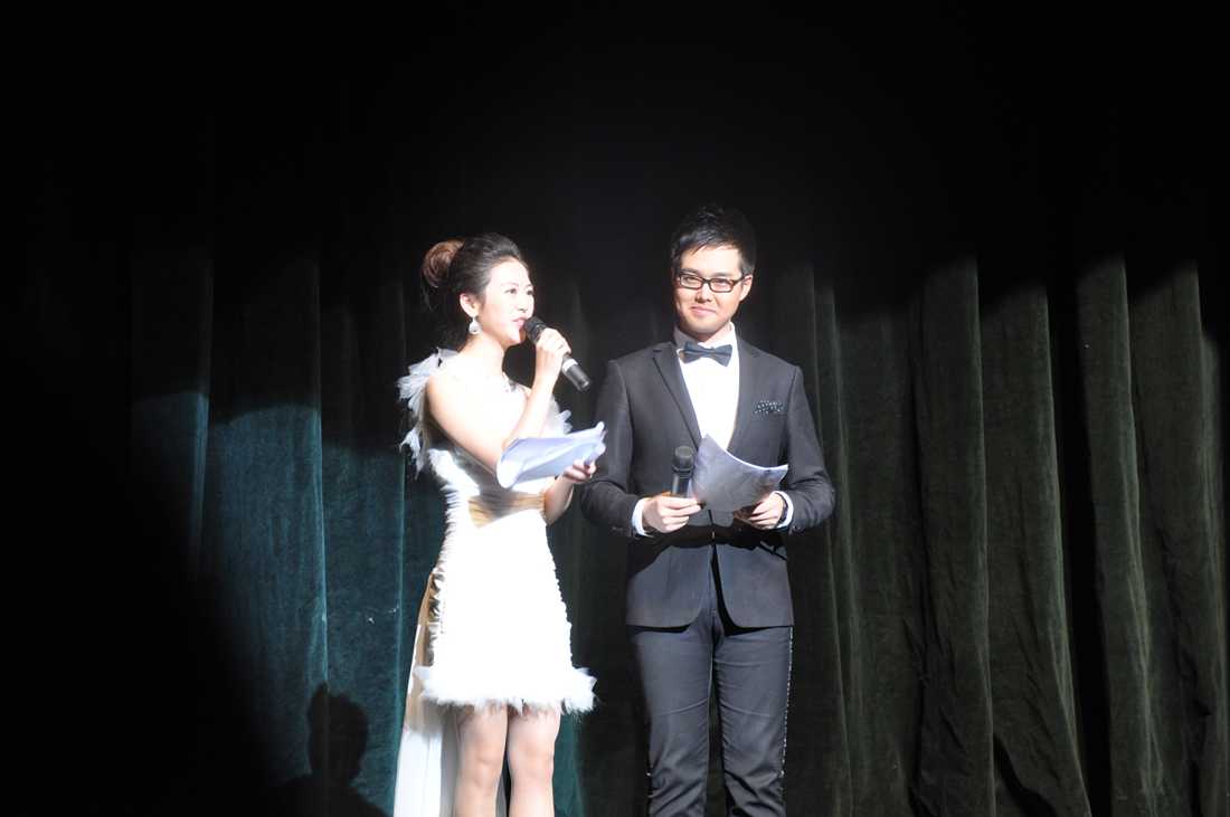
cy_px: 408
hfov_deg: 15.2
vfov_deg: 10.1
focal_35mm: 135
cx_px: 615
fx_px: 4608
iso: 720
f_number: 5.6
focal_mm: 90
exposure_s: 1/40
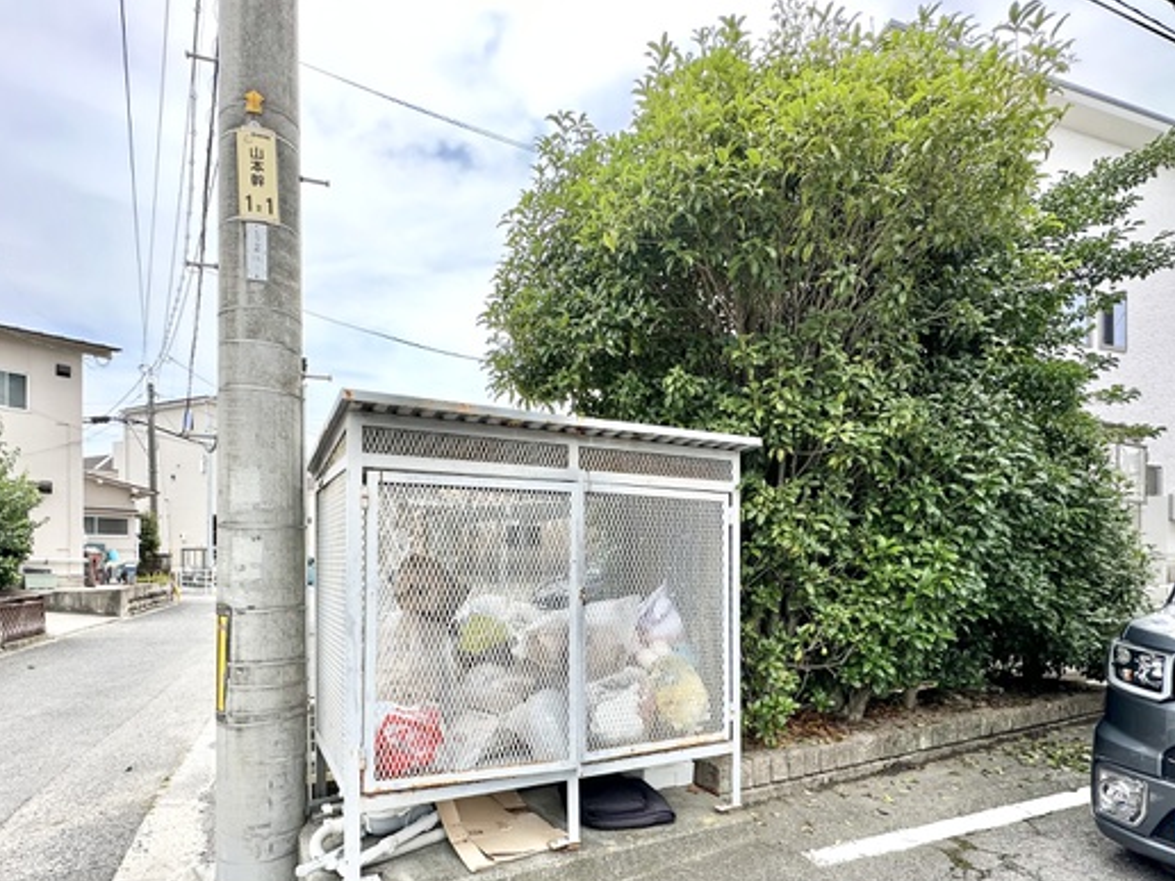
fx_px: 645
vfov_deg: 67.4
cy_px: 561
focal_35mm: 19
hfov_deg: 84.5
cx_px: 537
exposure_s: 1/682
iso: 40
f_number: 2.2
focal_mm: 2.22
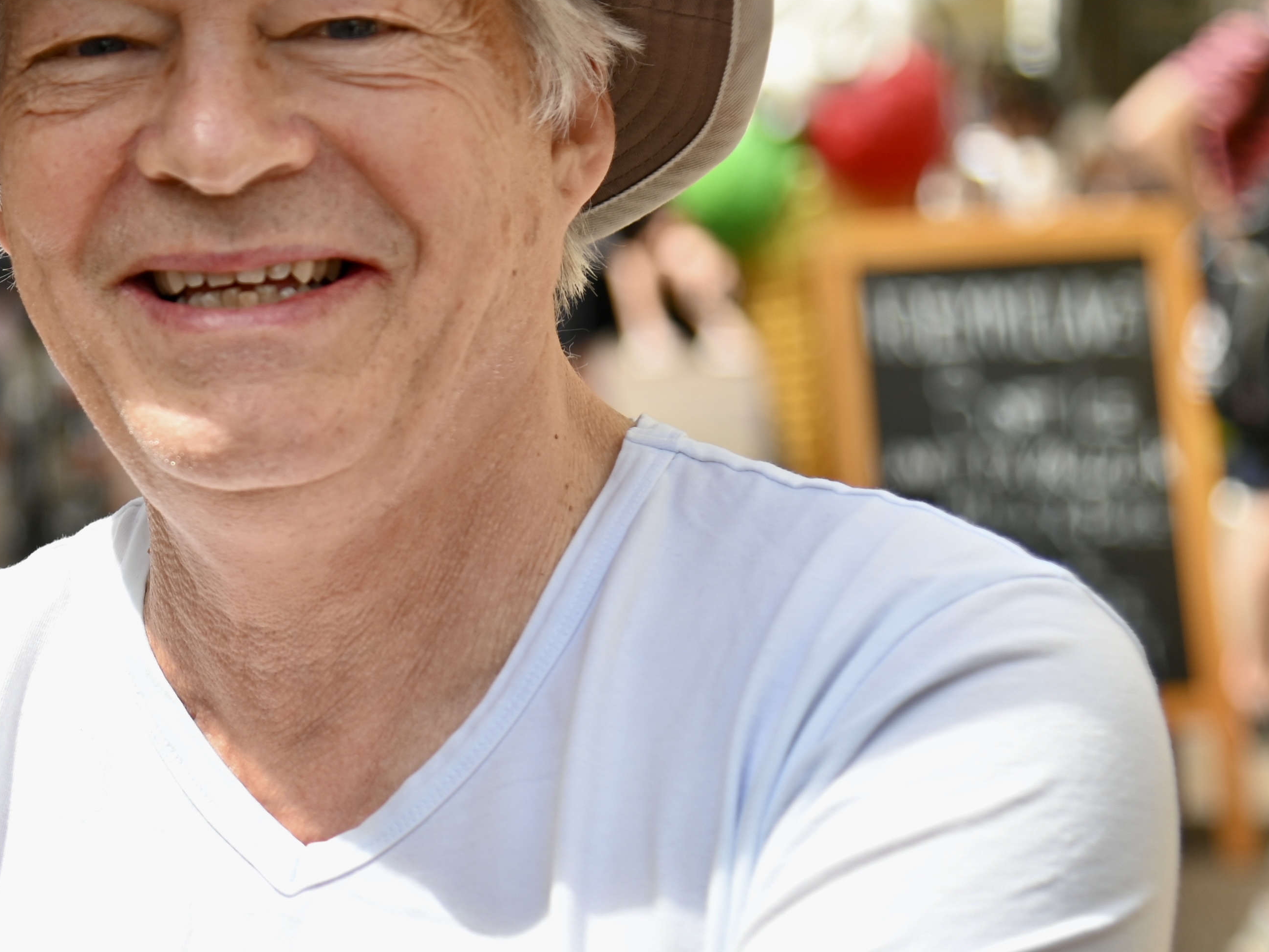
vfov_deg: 10.2
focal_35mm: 145
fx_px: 5316
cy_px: 295
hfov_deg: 13.4
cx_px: 28
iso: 100
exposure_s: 1/320
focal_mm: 65
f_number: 4
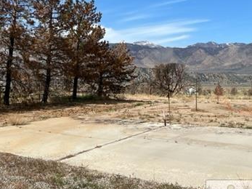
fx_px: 349
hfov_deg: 39.6
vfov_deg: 29.7
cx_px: 115
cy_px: 45
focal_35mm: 48
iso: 50
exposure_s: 1/5587
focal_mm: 5.7
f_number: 1.5
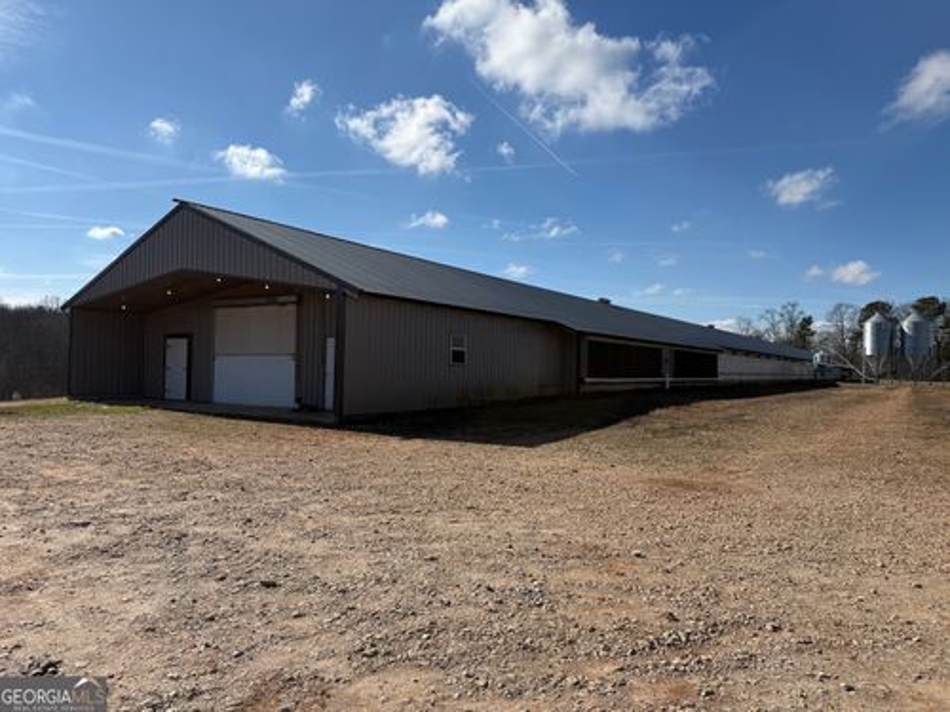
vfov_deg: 56.8
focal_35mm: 24
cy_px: 356
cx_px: 475
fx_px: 659
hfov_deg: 71.6
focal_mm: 6.76
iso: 80
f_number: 1.78
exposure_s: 1/8130
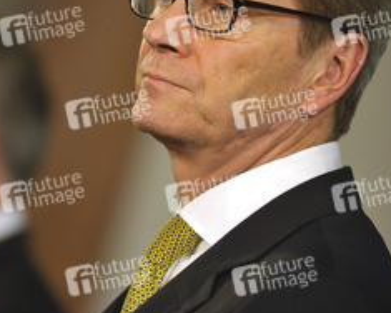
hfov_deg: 5.8
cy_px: 68
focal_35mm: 333
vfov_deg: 4.6
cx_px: 63
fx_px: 3854
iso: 1250
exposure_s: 1/400
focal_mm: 185
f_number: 3.2
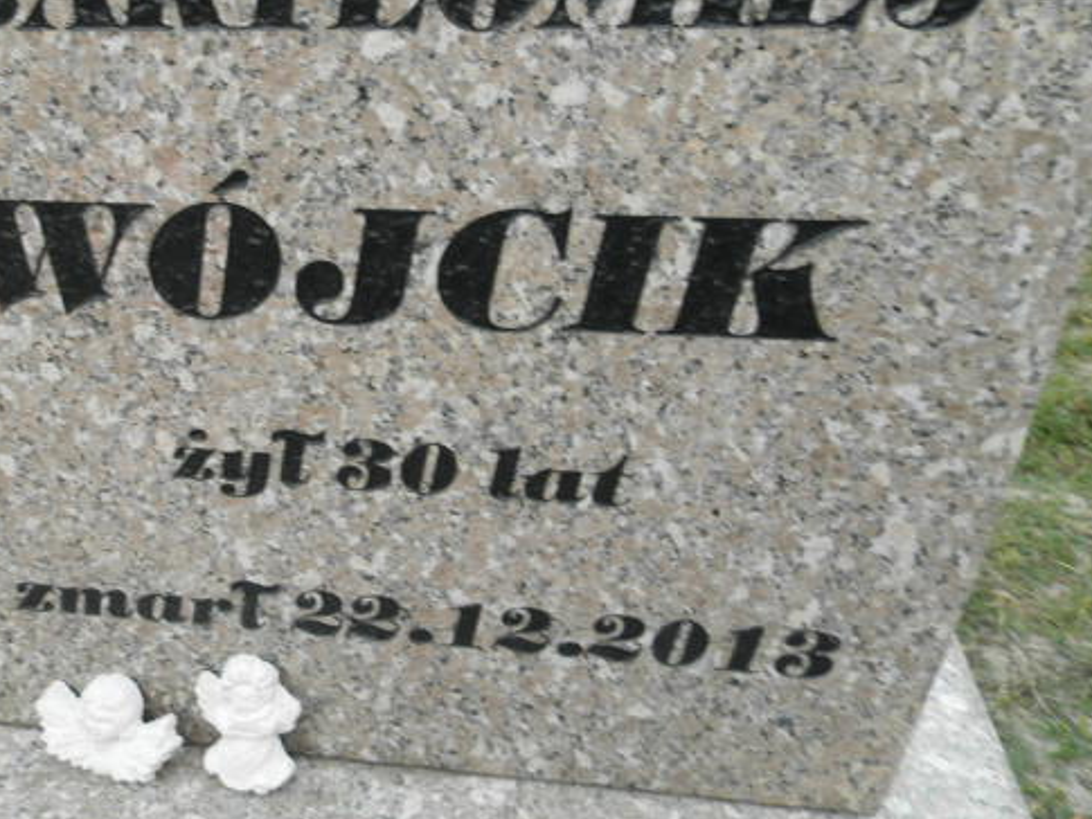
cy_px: 284
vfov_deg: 42.5
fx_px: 1041
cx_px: 408
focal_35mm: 33
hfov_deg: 54.7
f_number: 3.1
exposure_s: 1/100
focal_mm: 4.5
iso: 80
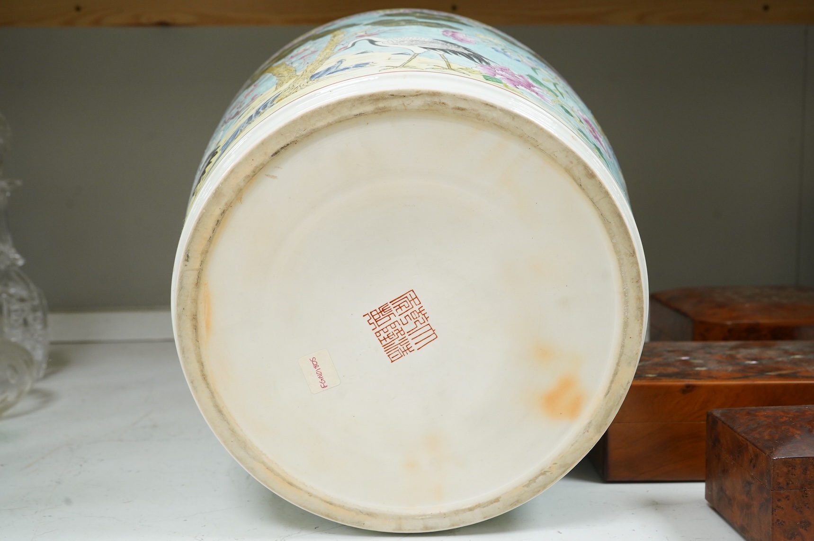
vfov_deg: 31.1
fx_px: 971
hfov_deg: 45.5
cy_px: 270
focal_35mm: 43
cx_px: 407
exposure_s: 1/80
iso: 2500
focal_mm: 43
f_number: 7.1
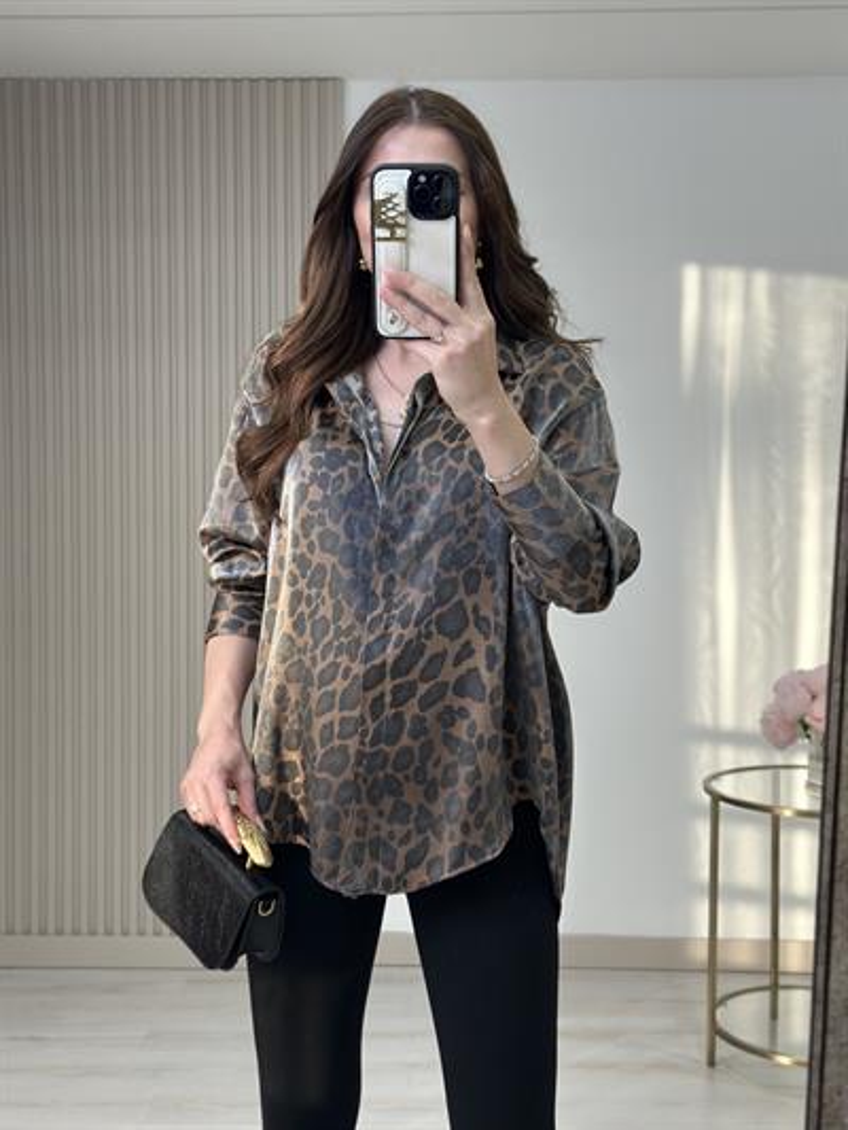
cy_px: 565
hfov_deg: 30.3
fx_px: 1567
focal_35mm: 48
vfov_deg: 39.6
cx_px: 424
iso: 80
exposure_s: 1/281
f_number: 1.78
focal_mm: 6.86
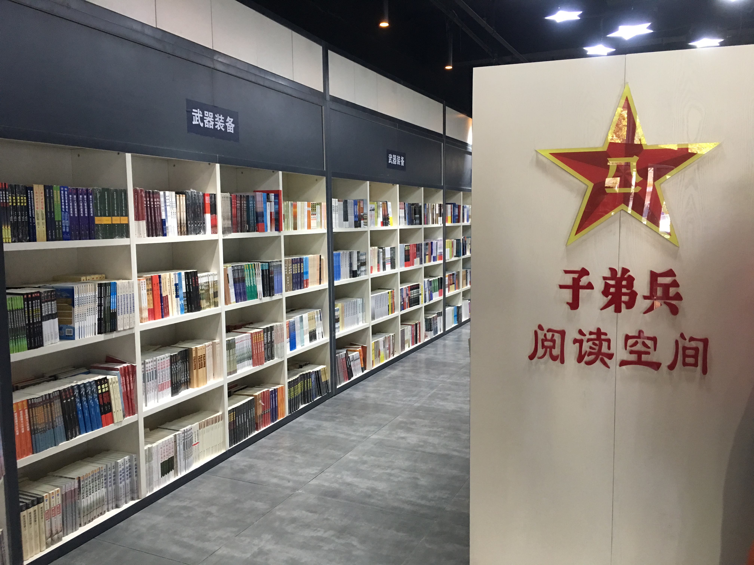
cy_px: 282
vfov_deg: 48.2
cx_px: 377
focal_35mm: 29
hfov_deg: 61.7
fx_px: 632
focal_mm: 4.15
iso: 100
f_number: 2.2
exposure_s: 1/17
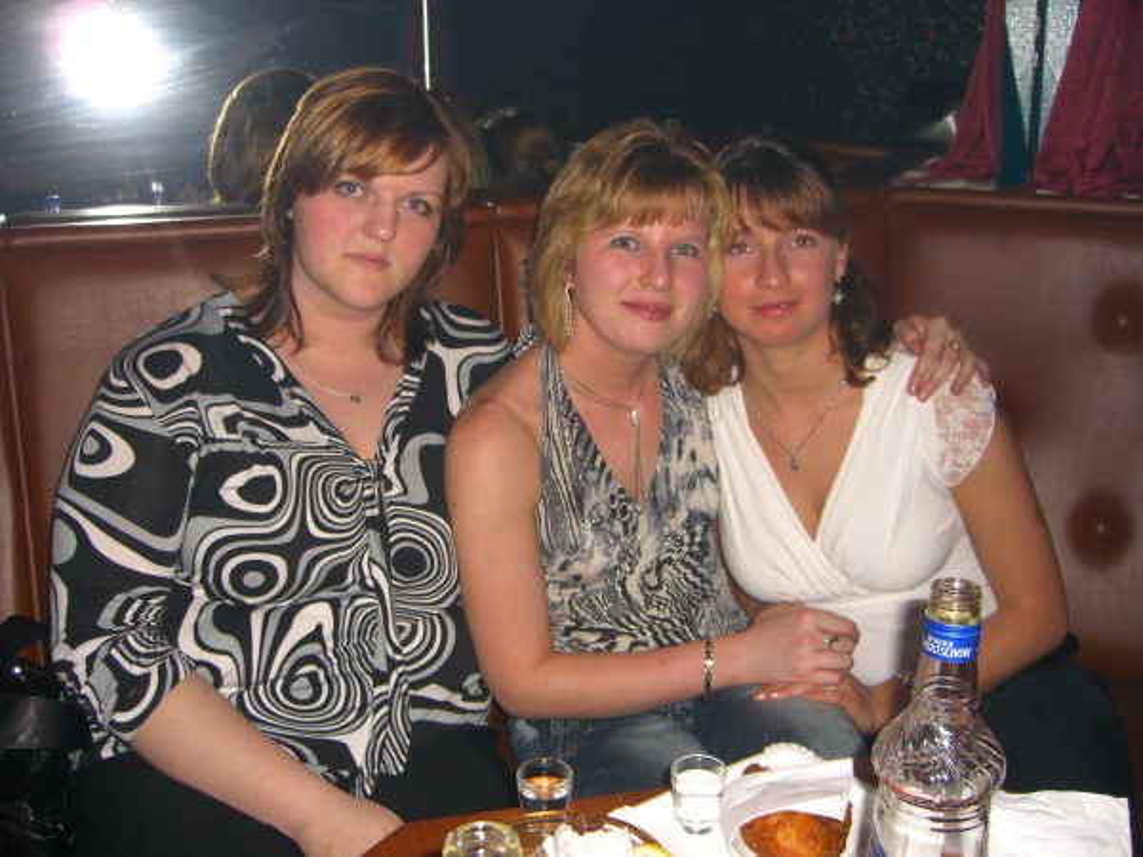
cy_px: 428
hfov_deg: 49.0
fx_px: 1255
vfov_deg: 37.7
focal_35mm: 38
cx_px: 572
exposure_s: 1/60
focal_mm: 7.9
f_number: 2.8
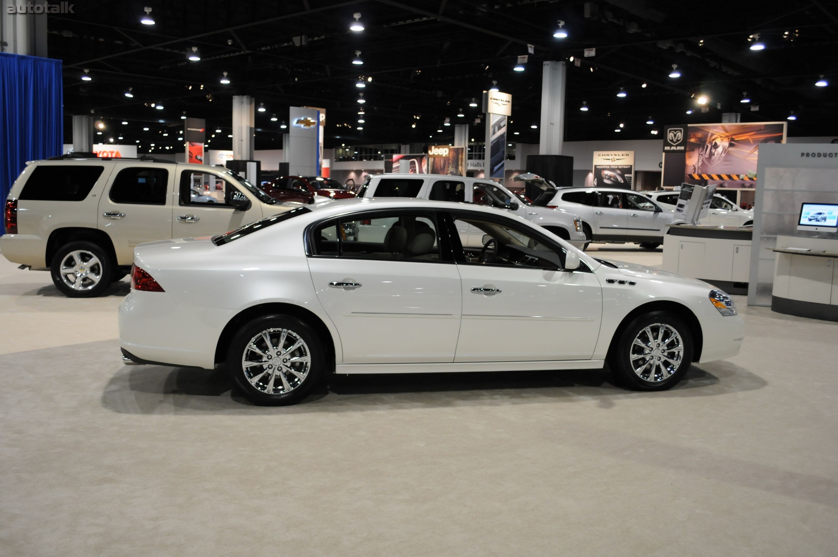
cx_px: 419
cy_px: 278
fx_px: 767
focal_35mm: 33
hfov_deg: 57.3
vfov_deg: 39.9
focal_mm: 22
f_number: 4.5
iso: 800
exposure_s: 1/80
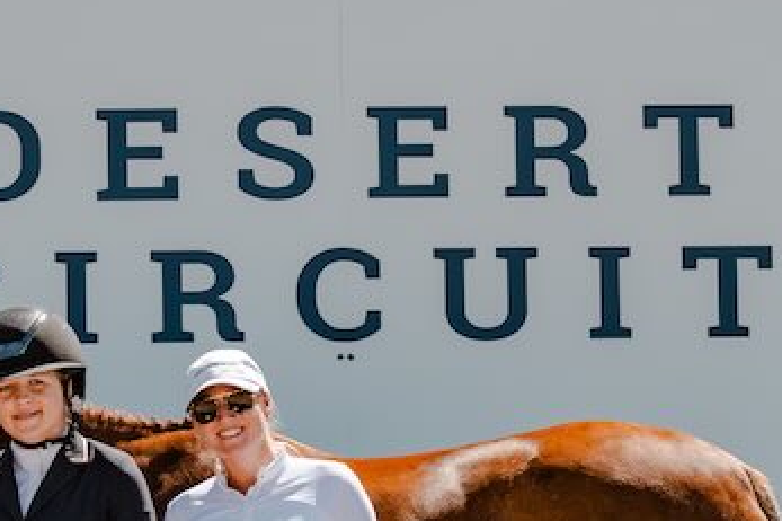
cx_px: 239
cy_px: 400
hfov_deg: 9.3
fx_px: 4820
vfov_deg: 6.2
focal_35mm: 222
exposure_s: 1/1600
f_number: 2.8
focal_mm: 70
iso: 160
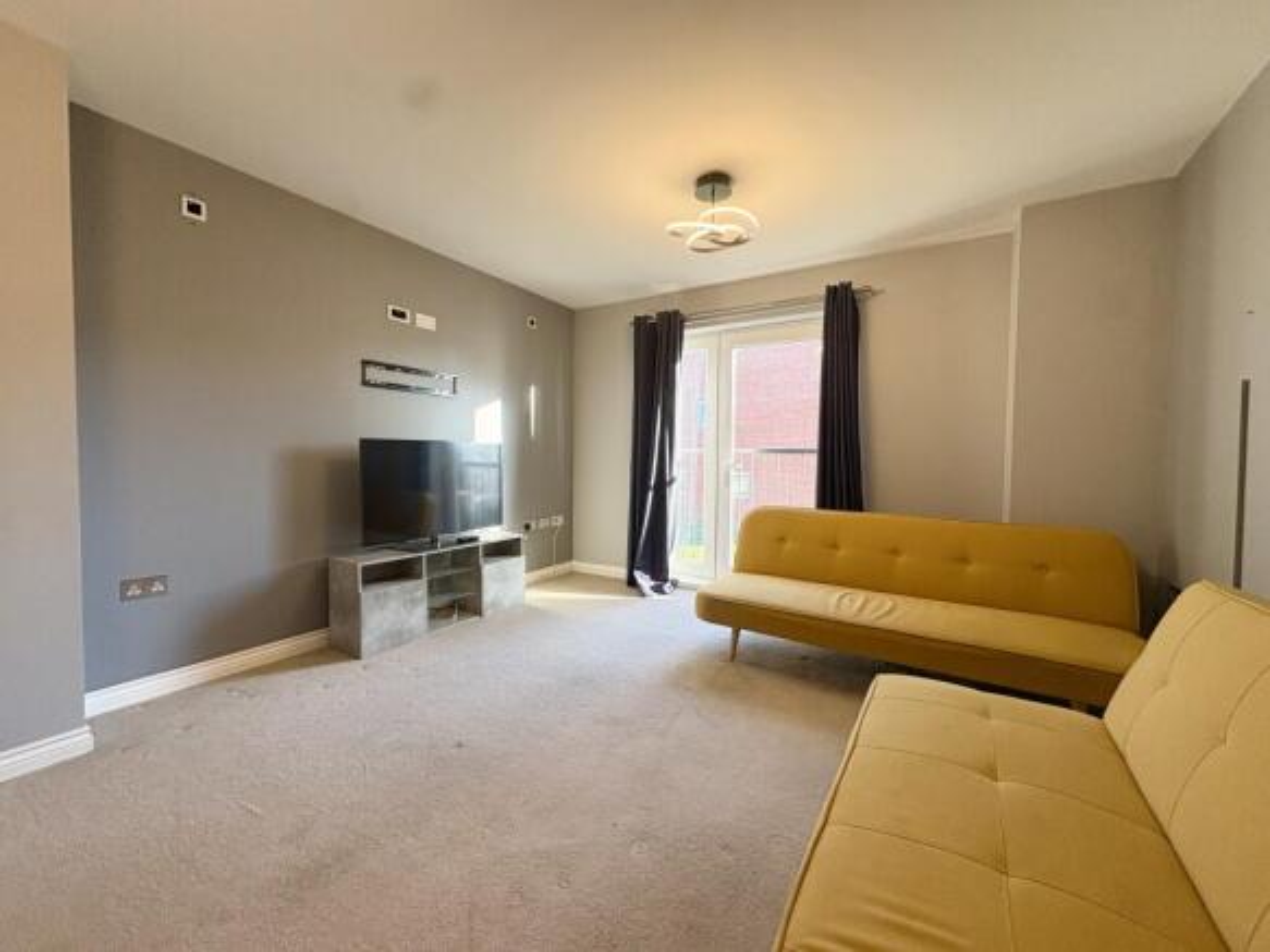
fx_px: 514
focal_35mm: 14
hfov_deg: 102.1
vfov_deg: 85.7
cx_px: 635
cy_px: 476
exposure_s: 1/99
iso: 125
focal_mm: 2.22
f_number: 2.2
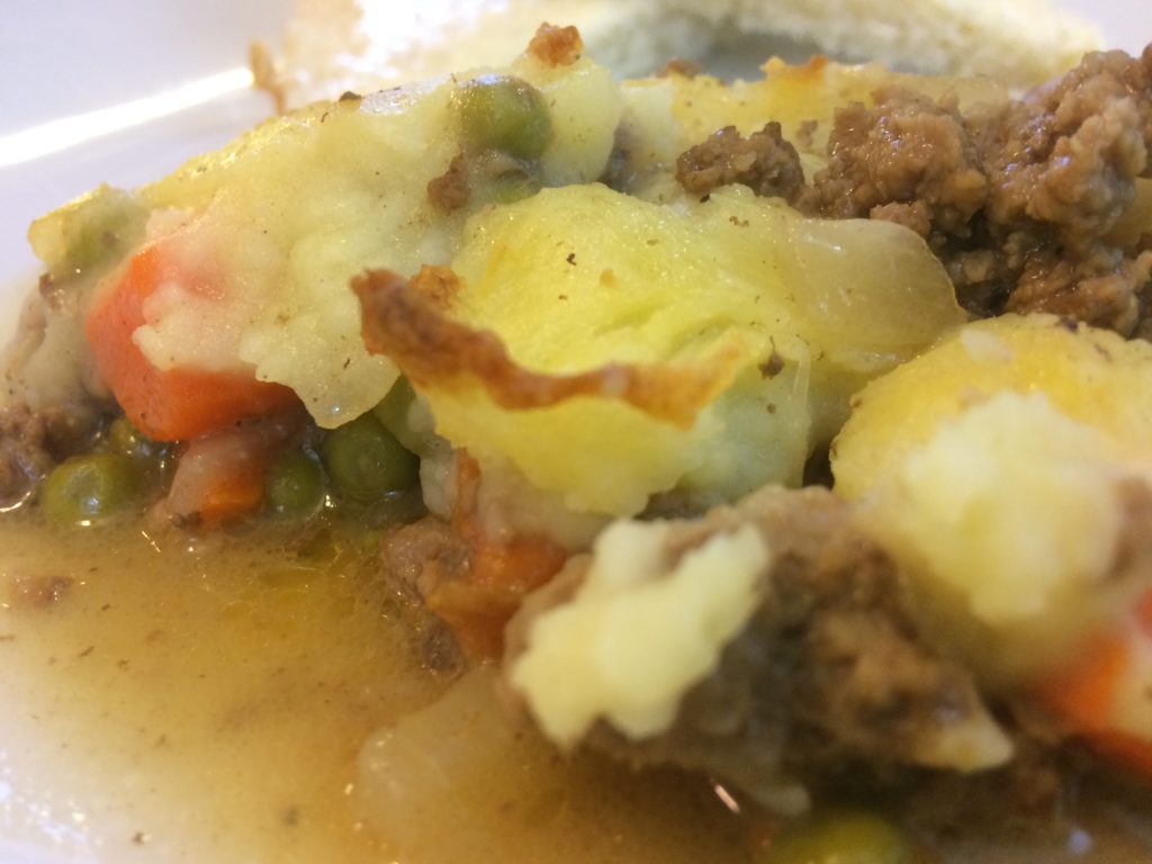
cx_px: 576
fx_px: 965
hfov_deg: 61.7
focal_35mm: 29
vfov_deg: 48.2
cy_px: 432
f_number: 2.2
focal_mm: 4.15
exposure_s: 1/30
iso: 125
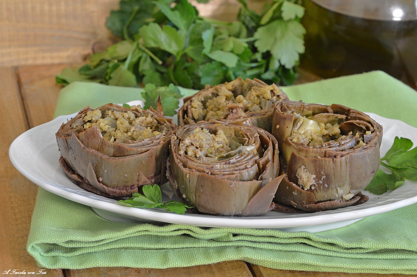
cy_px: 138
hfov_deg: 24.6
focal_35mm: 82
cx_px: 208
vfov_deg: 16.5
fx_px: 955
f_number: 11
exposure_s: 1/4
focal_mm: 55
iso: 100
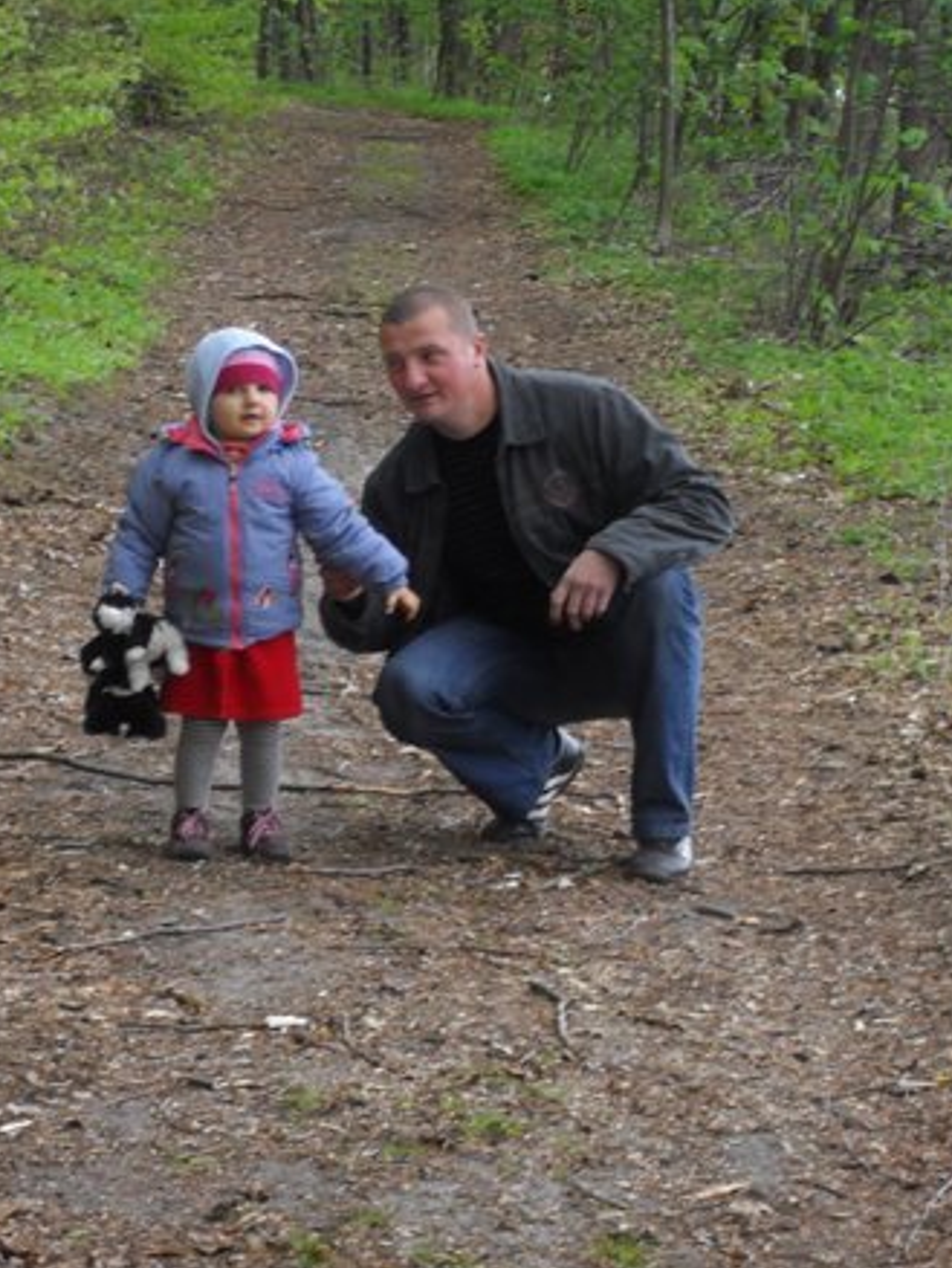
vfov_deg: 12.1
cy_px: 379
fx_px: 5971
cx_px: 611
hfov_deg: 9.1
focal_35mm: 163
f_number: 5.8
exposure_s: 1/60
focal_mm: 18.9
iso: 120
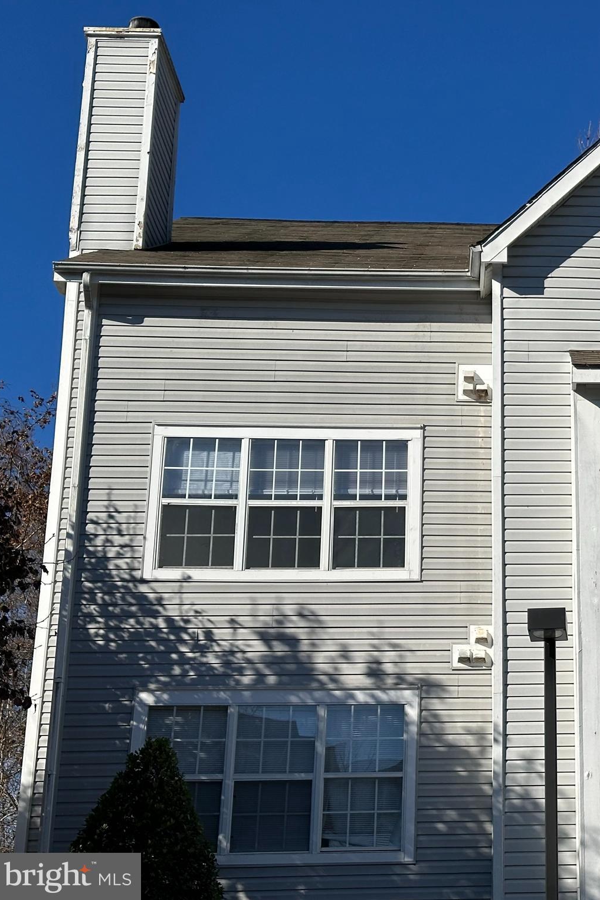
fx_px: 1675
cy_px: 448
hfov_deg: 19.7
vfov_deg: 30.1
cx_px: 598
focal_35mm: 67
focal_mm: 6.86
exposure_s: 1/7092
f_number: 1.78
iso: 64
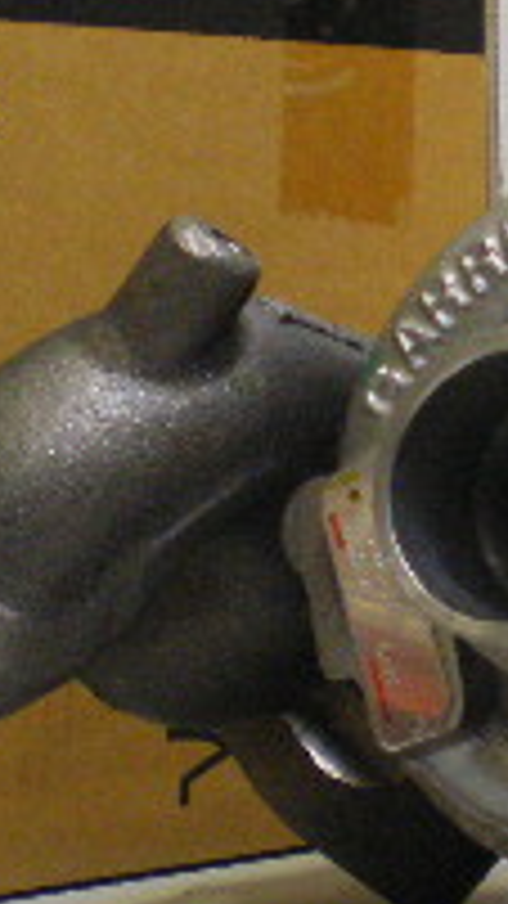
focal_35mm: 132
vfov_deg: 16.2
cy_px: 288
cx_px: 261
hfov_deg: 9.2
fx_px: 3162
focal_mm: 6.3
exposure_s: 1/13
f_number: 3.1
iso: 400
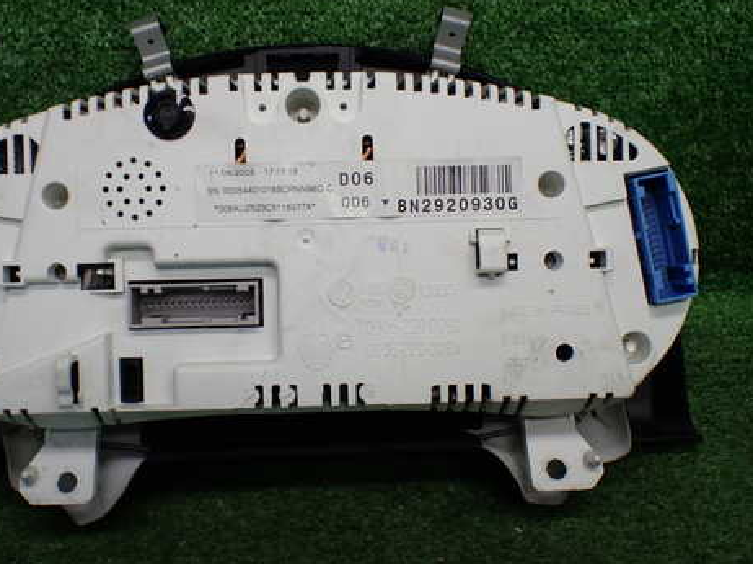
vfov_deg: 36.8
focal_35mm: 39
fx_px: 848
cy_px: 258
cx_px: 336
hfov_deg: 47.8
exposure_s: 1/125
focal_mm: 5.4
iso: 160
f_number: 2.3
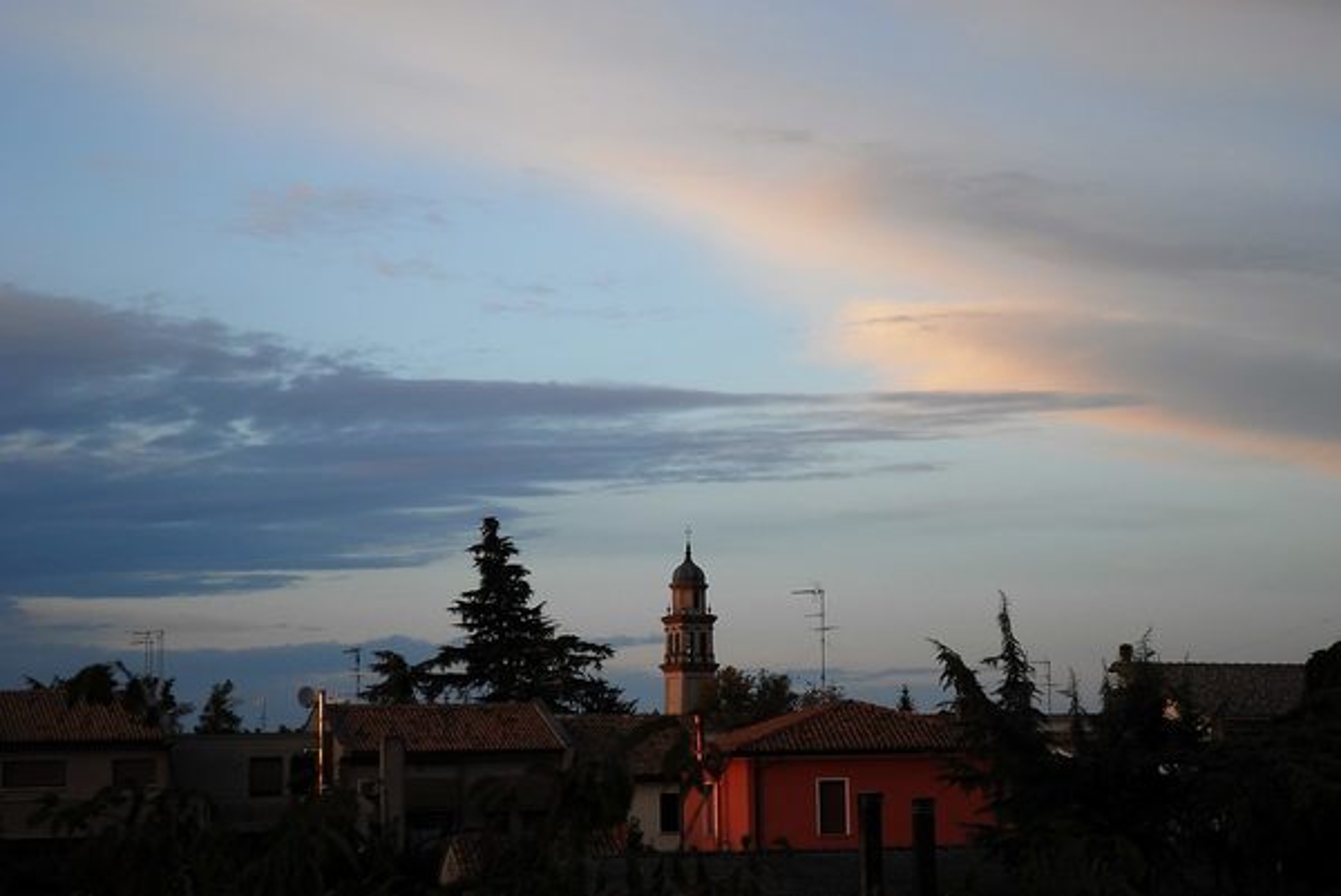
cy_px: 448
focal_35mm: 78
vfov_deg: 17.5
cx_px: 670
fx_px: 2908
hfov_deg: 26.0
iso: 200
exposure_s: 1/250
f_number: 4.5
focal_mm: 52
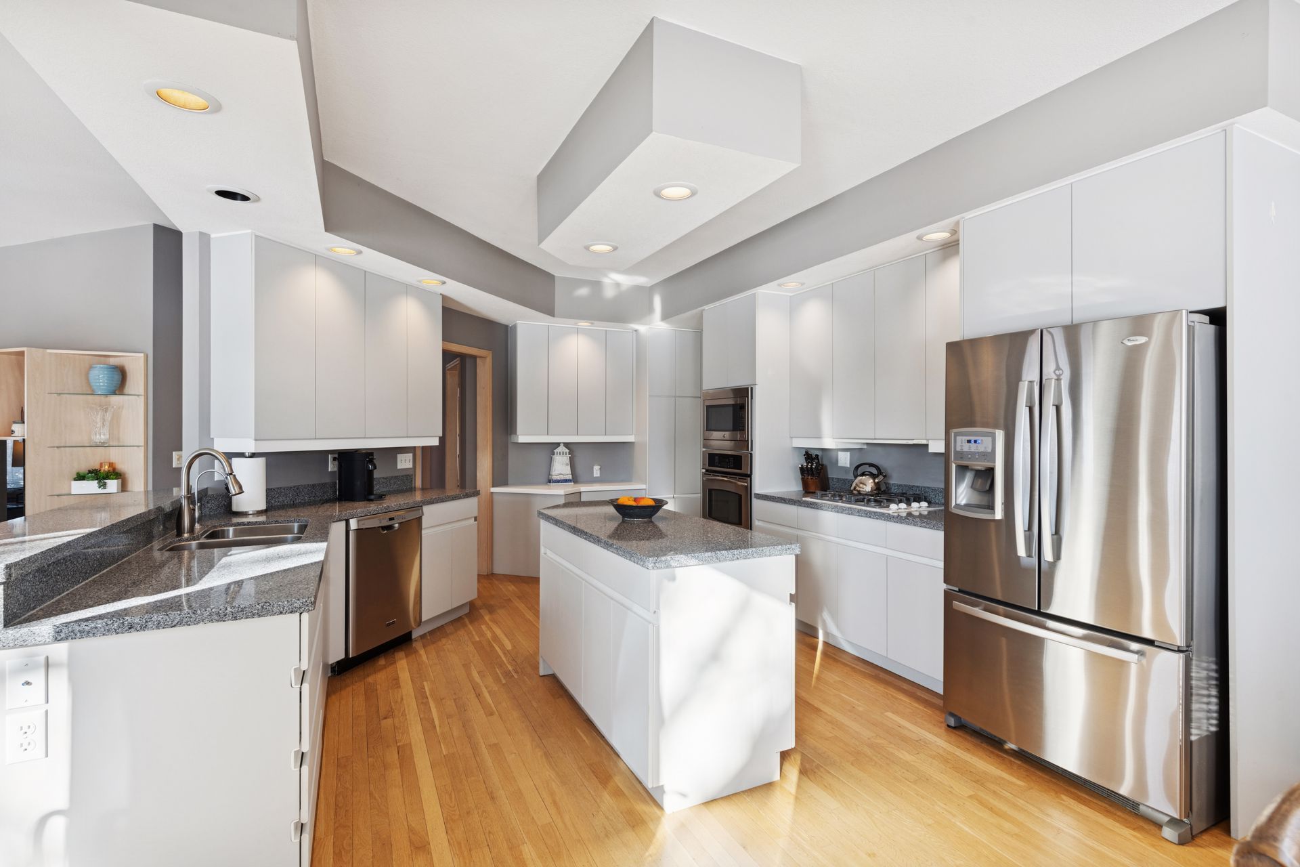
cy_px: 434
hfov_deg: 93.3
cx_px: 650
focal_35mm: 17
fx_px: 614
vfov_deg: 70.4
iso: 500
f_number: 9
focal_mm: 17
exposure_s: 1/30
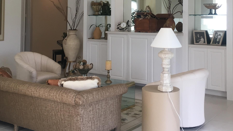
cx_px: 127
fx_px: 303
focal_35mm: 49
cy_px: 14
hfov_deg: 42.1
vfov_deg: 23.8
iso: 25
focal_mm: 4.15
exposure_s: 1/40
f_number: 2.2
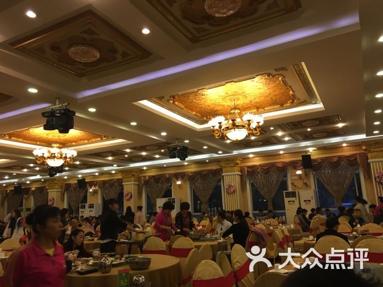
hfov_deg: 61.7
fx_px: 321
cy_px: 144
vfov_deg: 48.2
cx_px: 192
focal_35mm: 29
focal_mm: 4.15
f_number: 2.2
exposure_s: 1/33
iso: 80
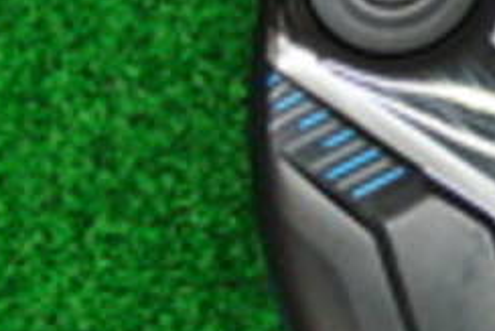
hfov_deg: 19.1
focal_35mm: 101
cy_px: 114
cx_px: 592
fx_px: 1390
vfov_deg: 13.6
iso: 400
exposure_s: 1/50
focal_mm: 6.42
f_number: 3.6
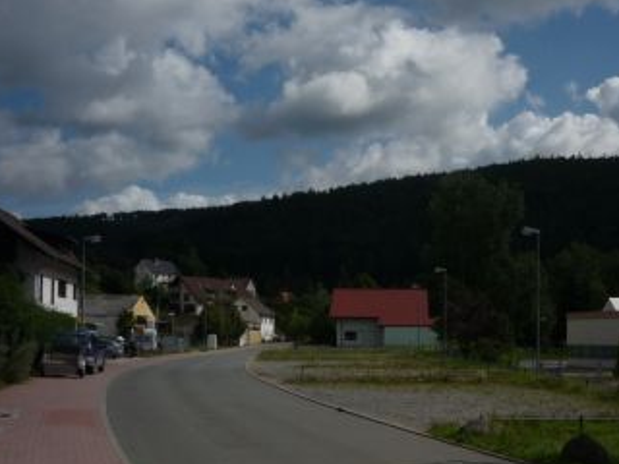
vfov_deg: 30.0
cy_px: 311
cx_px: 416
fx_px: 858
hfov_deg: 39.2
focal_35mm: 48
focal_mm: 5.2
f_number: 7.1
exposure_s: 1/800
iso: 100
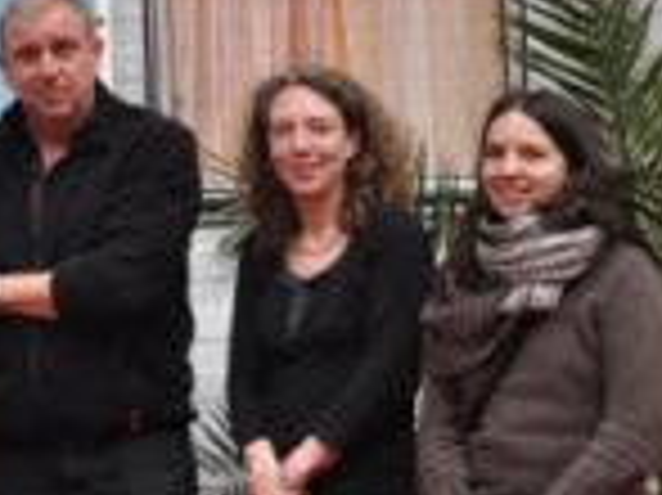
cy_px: 176
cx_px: -158
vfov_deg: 10.8
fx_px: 2624
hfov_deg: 13.9
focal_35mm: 137
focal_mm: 35
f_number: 2.2
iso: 400
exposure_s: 1/80
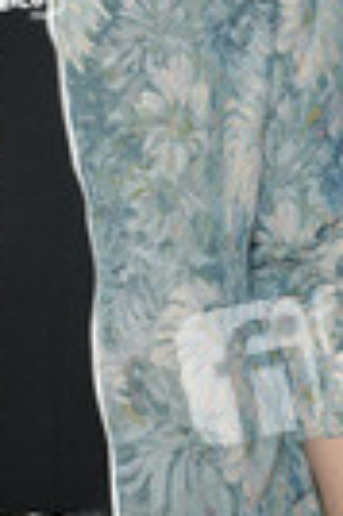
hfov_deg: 9.5
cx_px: 23
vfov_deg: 14.3
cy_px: 162
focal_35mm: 143
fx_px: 2049
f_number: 5.6
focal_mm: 48
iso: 250
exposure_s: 1/250
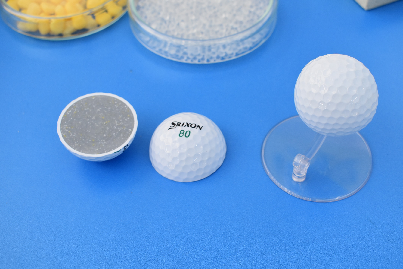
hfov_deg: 41.9
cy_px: 137
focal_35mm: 47
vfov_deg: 28.6
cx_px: 207
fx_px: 526
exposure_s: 1/160
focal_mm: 28
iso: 400
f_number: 6.3
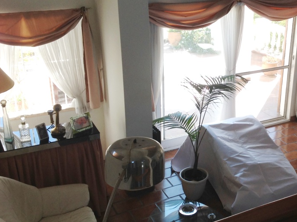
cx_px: 218
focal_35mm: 52
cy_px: 105
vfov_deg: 28.0
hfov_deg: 36.1
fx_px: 446
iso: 50
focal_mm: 4.28
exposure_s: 1/124
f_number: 2.4
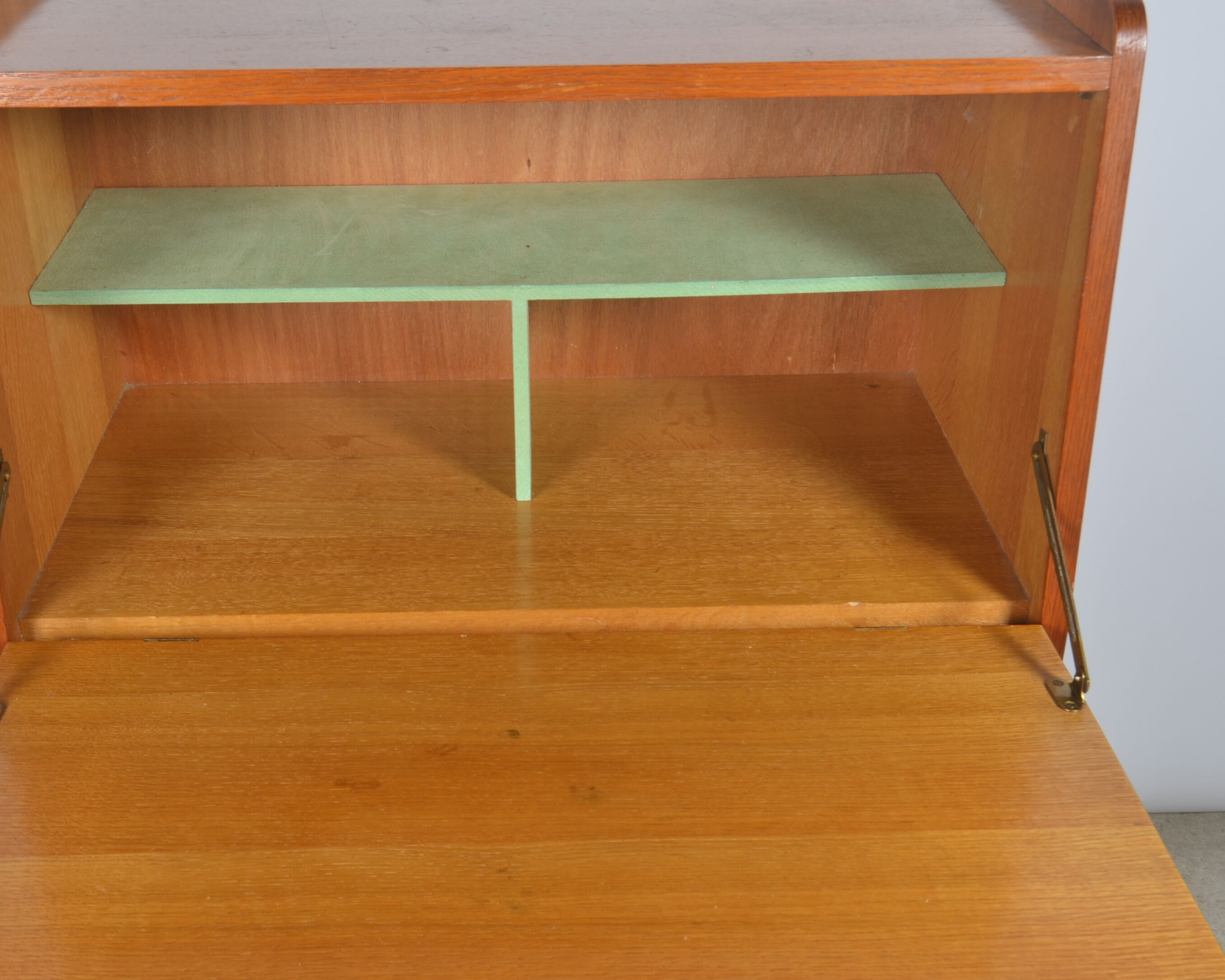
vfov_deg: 32.7
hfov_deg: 40.2
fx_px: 1668
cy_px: 526
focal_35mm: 46
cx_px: 524
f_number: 11
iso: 100
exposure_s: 1/125
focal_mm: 24
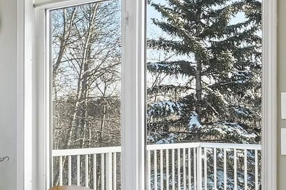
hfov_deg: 28.2
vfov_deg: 20.0
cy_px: 106
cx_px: 13
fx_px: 540
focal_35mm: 68
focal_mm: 14
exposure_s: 1/200
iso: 100
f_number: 9
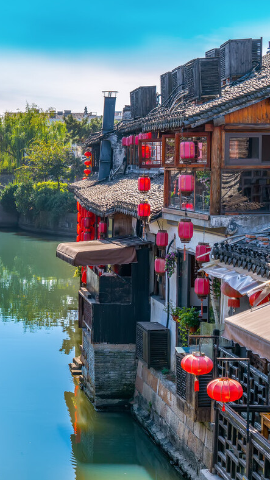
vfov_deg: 28.2
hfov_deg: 15.5
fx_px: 955
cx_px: -47
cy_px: 240
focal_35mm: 75
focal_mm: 47
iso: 200
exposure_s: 1/400
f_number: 8
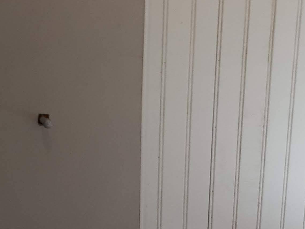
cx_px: 308
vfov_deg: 12.2
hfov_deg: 17.6
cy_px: 444
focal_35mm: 109
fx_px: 960
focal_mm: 3.6
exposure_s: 1/60
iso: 40
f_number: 1.9
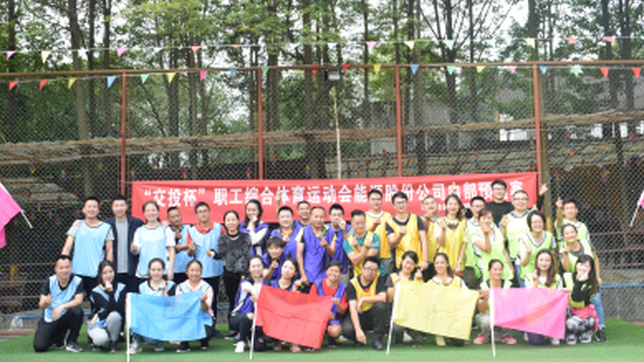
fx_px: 717
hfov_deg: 48.3
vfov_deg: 28.4
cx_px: 321
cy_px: 190
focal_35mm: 42
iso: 1600
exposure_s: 1/400
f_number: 7.1
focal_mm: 26
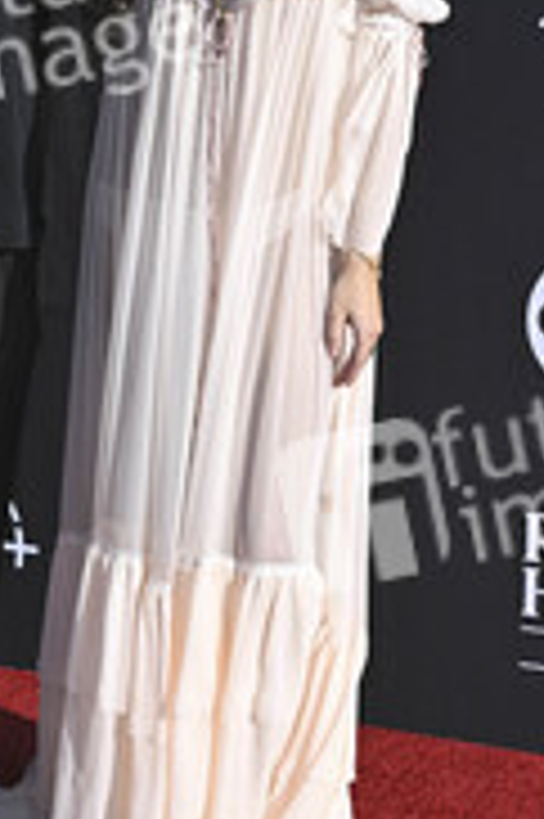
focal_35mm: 88
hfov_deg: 15.4
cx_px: 99
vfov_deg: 23.0
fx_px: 1998
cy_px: 261
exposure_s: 1/320
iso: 160
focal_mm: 40
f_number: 10
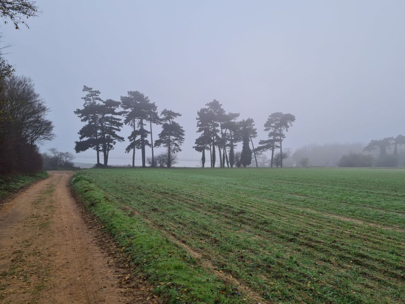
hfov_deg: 67.3
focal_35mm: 26
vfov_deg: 53.1
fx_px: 304
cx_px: 202
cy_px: 152
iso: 50
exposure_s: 1/414
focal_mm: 5.4
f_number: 1.8
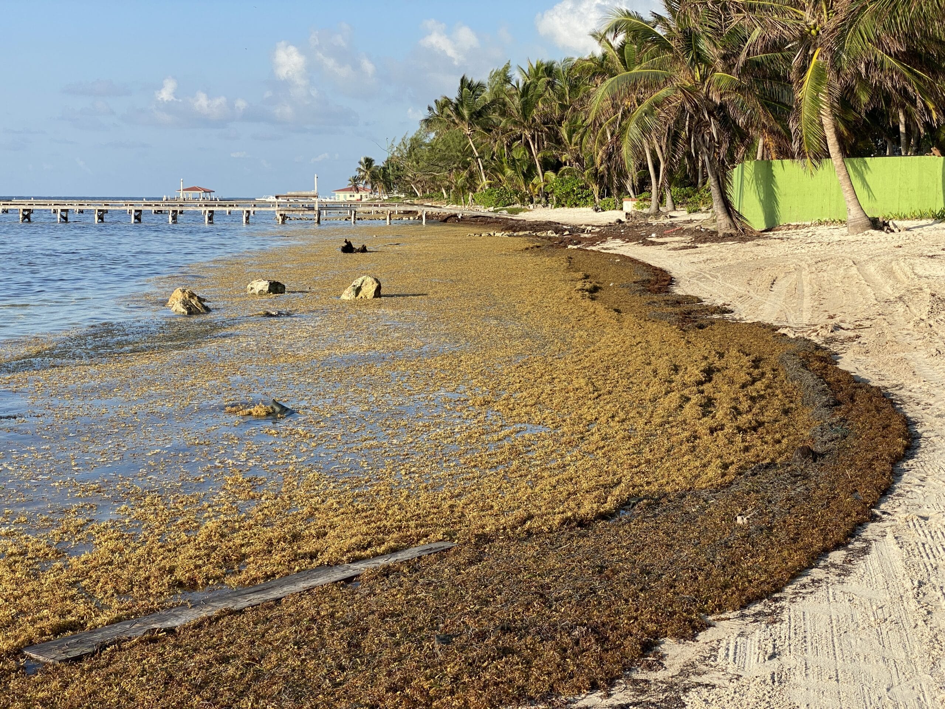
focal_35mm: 52
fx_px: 1420
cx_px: 472
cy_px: 354
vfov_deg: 28.0
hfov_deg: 36.8
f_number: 2
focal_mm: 6
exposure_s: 1/1199
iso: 20
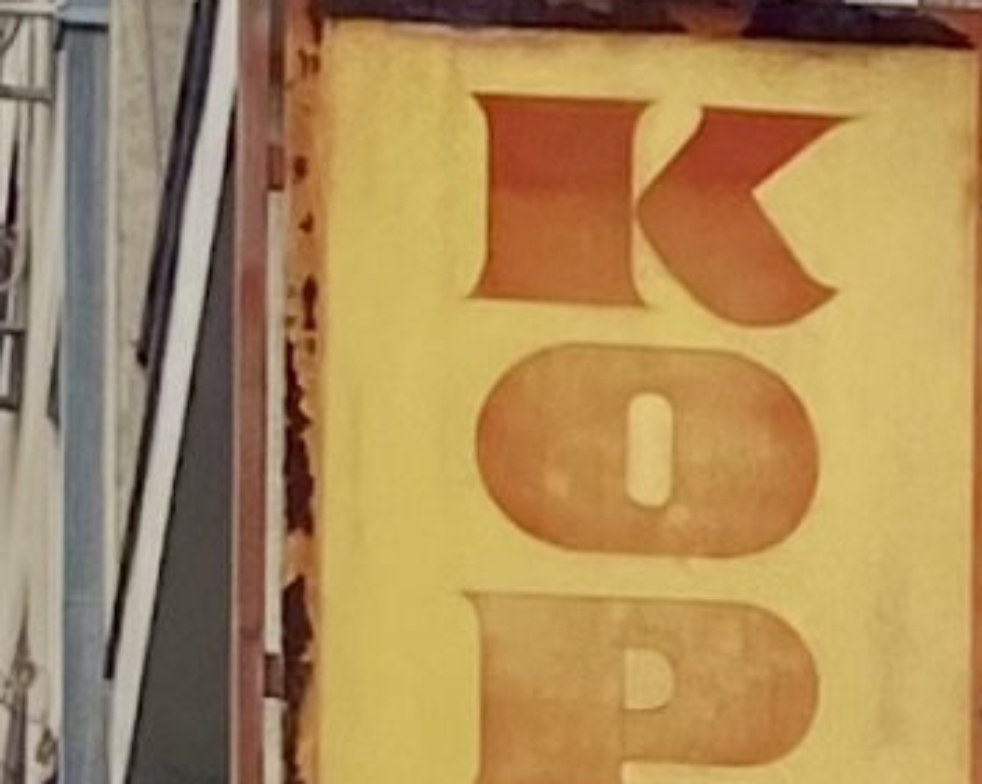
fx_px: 3775
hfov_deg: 14.8
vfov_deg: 10.8
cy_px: 1578
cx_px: 612
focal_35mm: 130
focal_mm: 4.25
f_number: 1.8
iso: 32
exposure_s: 1/414
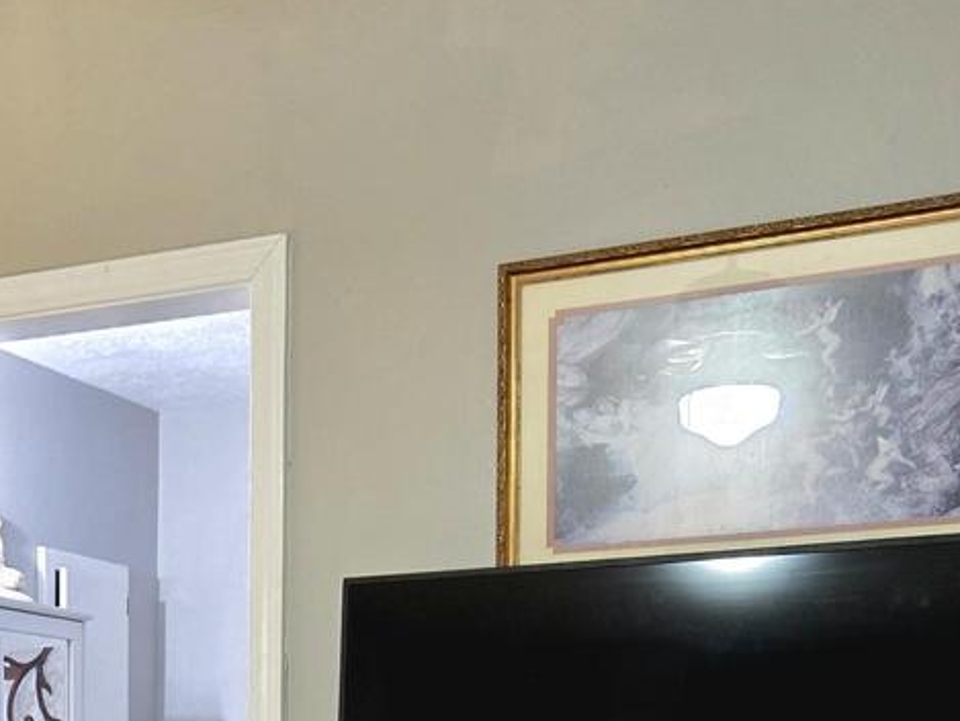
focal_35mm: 67
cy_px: 899
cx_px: 169
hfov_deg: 28.2
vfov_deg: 20.3
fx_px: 1859
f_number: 1.8
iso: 500
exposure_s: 1/120
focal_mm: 5.4
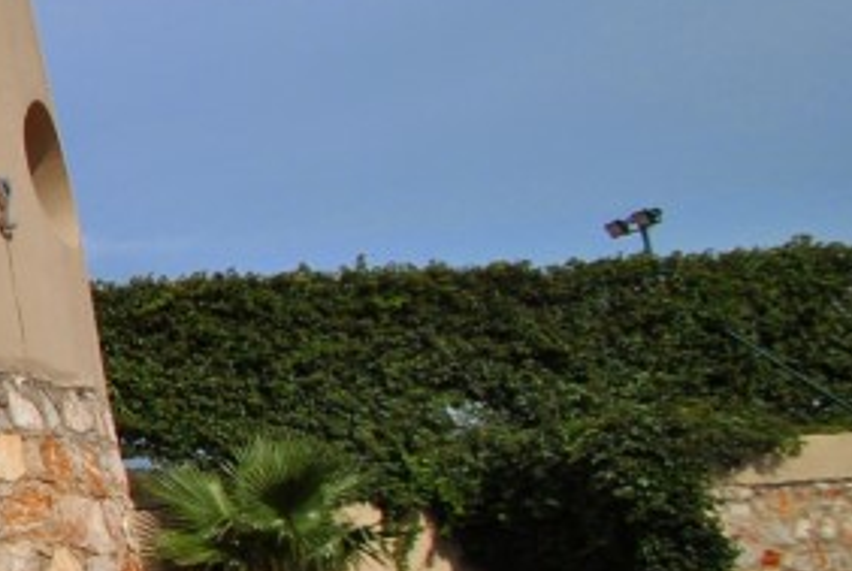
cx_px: -775
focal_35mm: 61
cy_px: 296
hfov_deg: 20.2
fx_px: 1446
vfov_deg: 22.3
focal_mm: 10
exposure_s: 1/400
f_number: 10
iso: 100
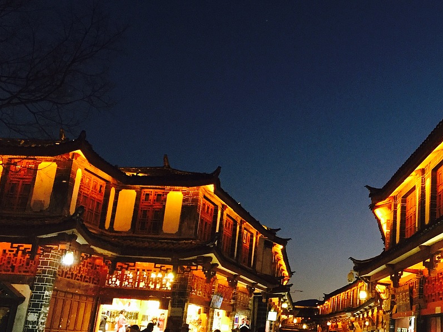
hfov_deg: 39.6
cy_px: 162
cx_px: 321
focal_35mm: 47
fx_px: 601
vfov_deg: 30.9
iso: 250
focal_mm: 4.15
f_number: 2.2
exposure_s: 1/20
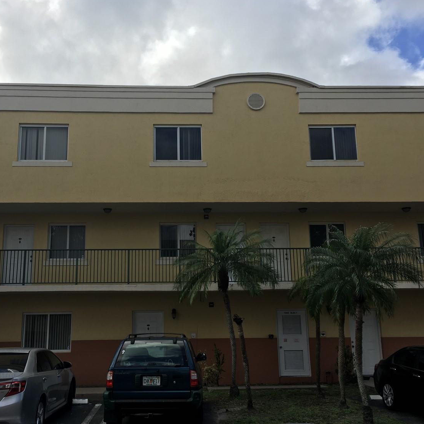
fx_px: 513
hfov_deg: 44.8
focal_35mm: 37
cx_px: 185
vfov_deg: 44.9
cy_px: 219
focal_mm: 4.15
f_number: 2.2
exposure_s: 1/1748
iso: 25
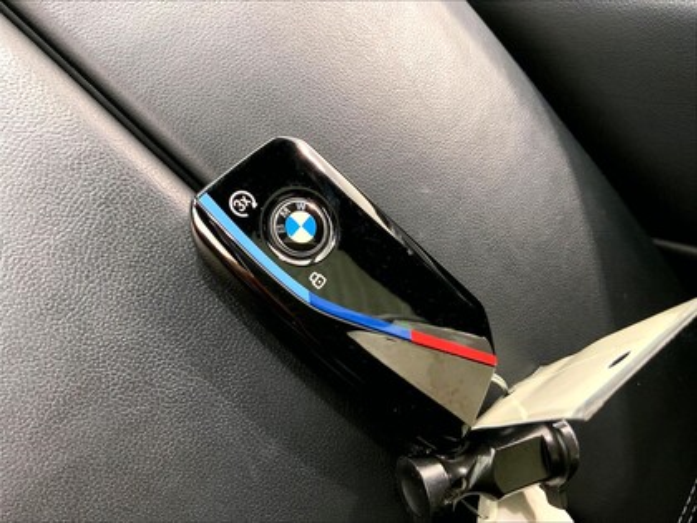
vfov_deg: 48.2
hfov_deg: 61.7
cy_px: 262
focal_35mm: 29
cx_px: 348
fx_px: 584
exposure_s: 1/60
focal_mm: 3
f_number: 1.8
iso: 200
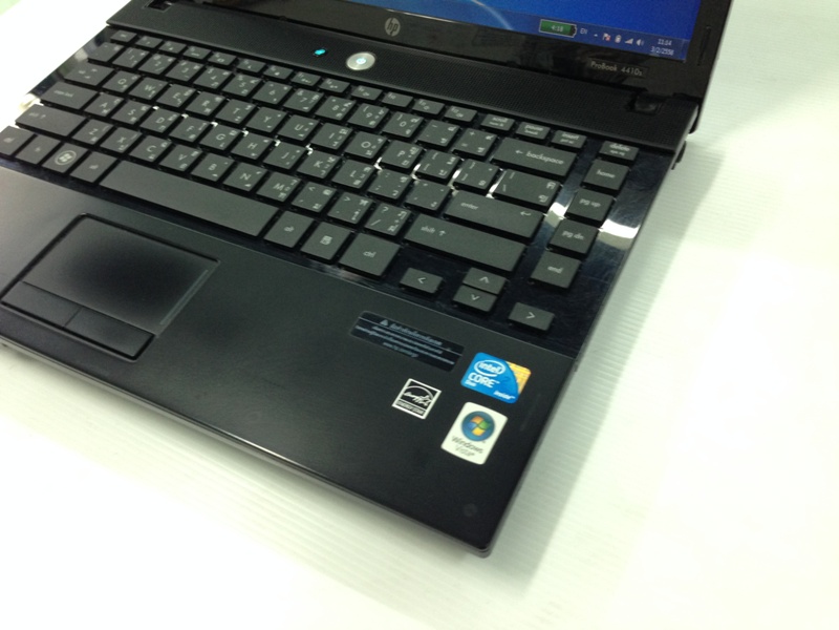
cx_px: 420
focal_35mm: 33
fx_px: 800
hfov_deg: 55.4
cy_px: 315
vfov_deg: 42.9
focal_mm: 4.12
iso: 125
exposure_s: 1/20
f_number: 2.4
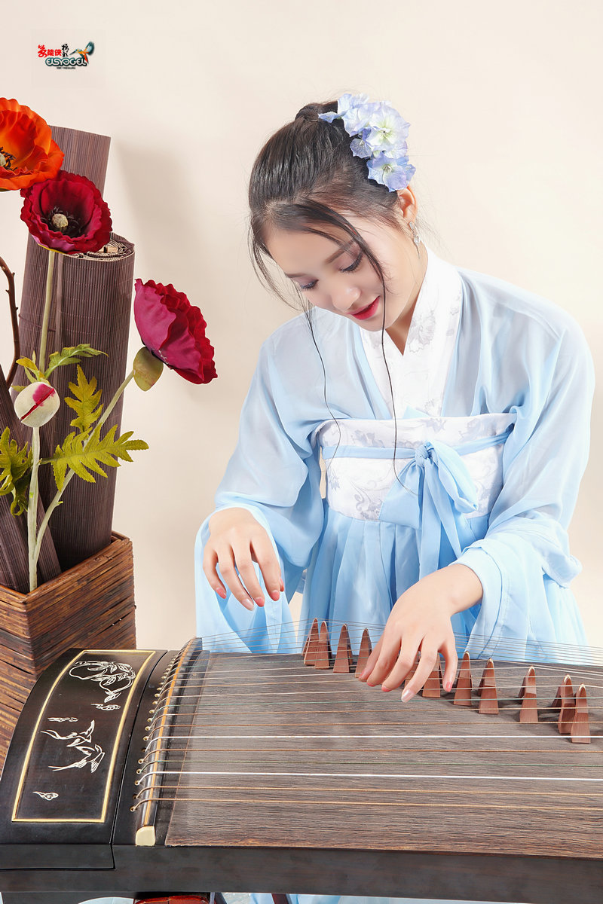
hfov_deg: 27.0
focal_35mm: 50
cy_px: 452
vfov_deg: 39.6
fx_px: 1256
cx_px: 302
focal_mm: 50
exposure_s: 1/125
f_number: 11
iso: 160
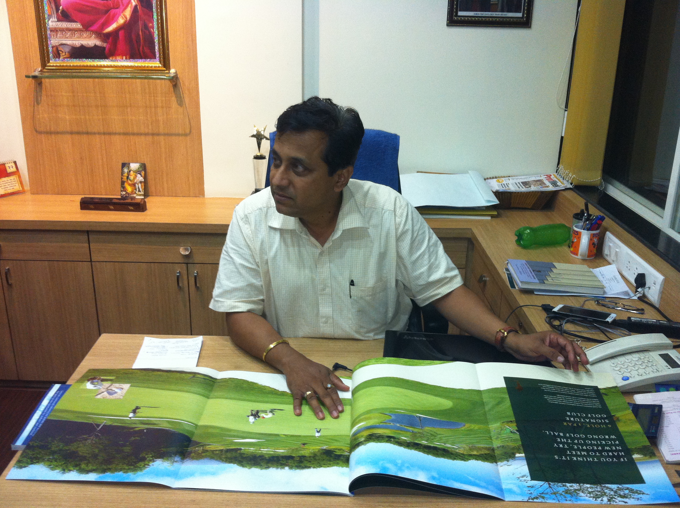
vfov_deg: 40.6
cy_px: 254
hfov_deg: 52.7
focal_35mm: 35
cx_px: 340
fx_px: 687
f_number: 2.8
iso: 160
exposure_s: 1/15
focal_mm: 3.85
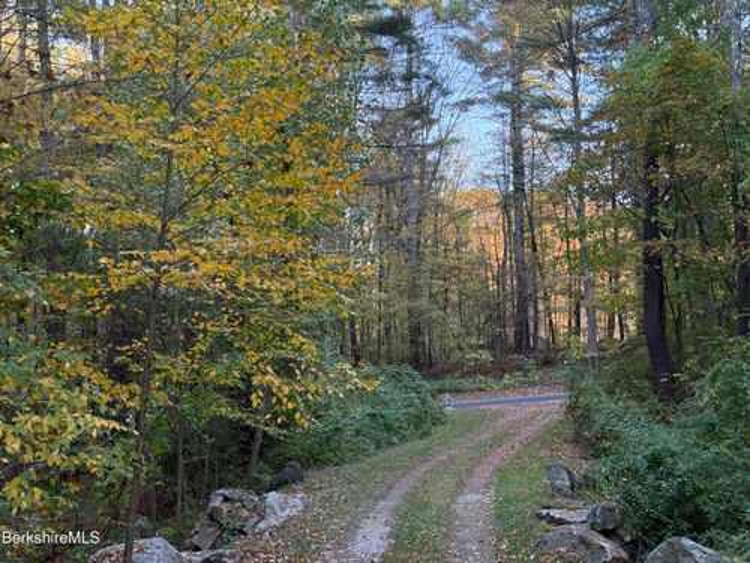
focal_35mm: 48
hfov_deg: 39.7
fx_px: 1040
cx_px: 375
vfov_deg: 30.3
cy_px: 282
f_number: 1.78
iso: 160
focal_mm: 6.76
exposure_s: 1/147
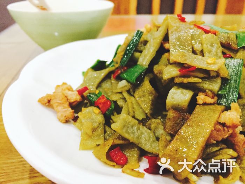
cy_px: 92
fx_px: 205
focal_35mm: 29
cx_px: 122
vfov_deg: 48.2
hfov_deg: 61.7
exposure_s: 1/25
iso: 250
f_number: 2.2
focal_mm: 4.15
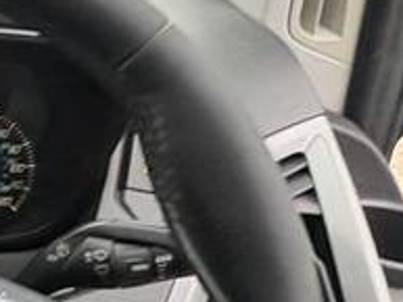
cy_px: 254
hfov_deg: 20.9
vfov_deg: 22.2
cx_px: -313
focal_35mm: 65
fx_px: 757
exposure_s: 1/60
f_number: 2.2
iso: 320
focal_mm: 2.22
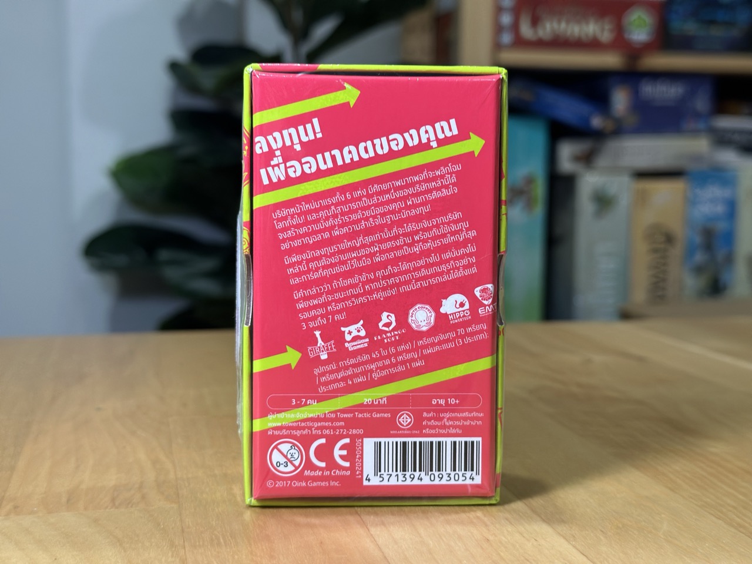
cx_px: 376
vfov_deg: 30.3
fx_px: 1043
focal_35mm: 48
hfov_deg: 39.7
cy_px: 282
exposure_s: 1/50
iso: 100
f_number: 1.78
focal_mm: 6.86
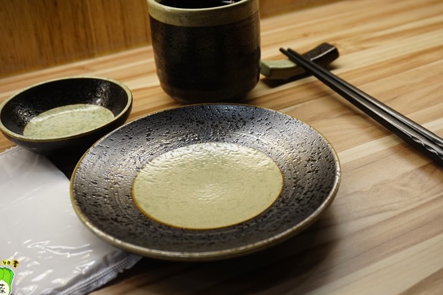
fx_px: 610
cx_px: 242
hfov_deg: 39.9
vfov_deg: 27.2
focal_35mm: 50
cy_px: 128
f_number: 4.5
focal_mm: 27
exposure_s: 1/60
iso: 200
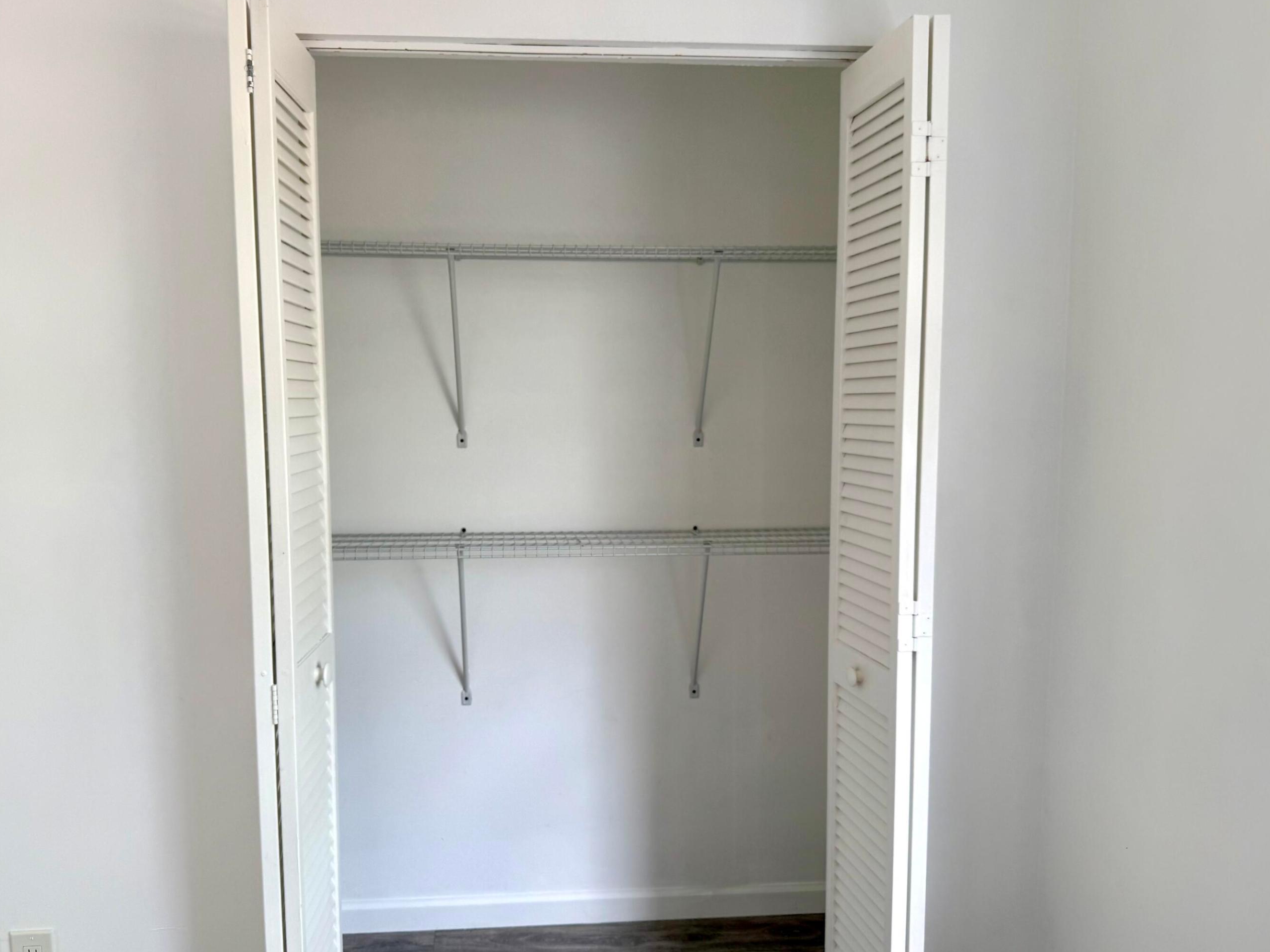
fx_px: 991
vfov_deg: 51.3
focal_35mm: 27
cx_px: 584
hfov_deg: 65.2
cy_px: 512
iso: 50
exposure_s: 1/129
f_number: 1.78
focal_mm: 6.76
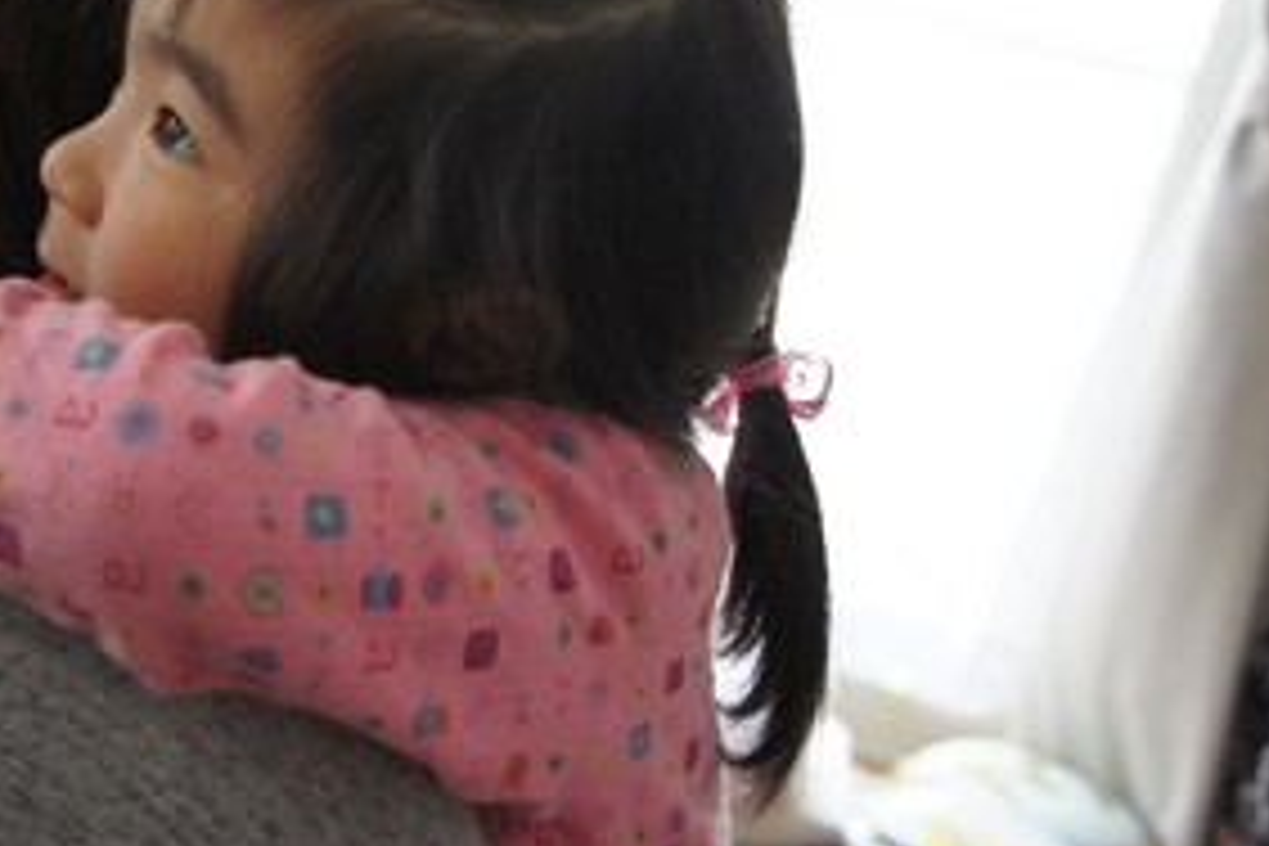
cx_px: 392
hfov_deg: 32.2
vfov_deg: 21.9
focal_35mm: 62
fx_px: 2175
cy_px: 279
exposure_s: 1/50
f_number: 4
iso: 1000
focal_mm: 29
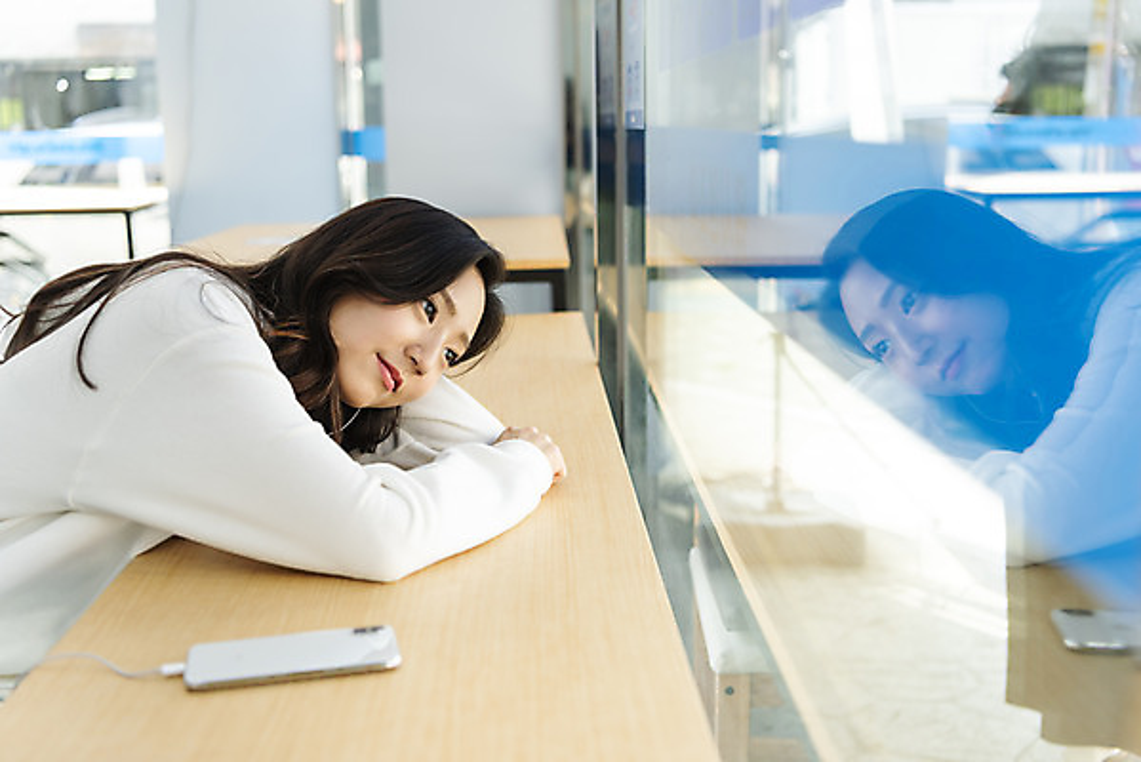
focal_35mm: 40
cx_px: 570
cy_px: 381
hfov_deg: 48.4
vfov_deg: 33.4
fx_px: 1268
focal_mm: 40
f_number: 2.8
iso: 500
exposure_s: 1/640
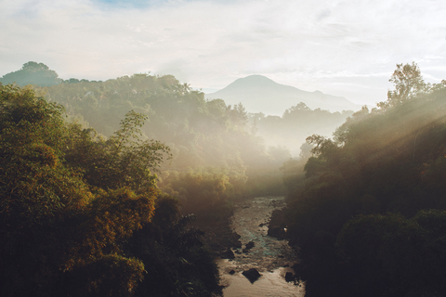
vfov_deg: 37.9
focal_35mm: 35
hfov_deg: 54.4
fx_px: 434
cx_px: 223
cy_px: 148
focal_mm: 35
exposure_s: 1/320
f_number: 5.6
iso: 100
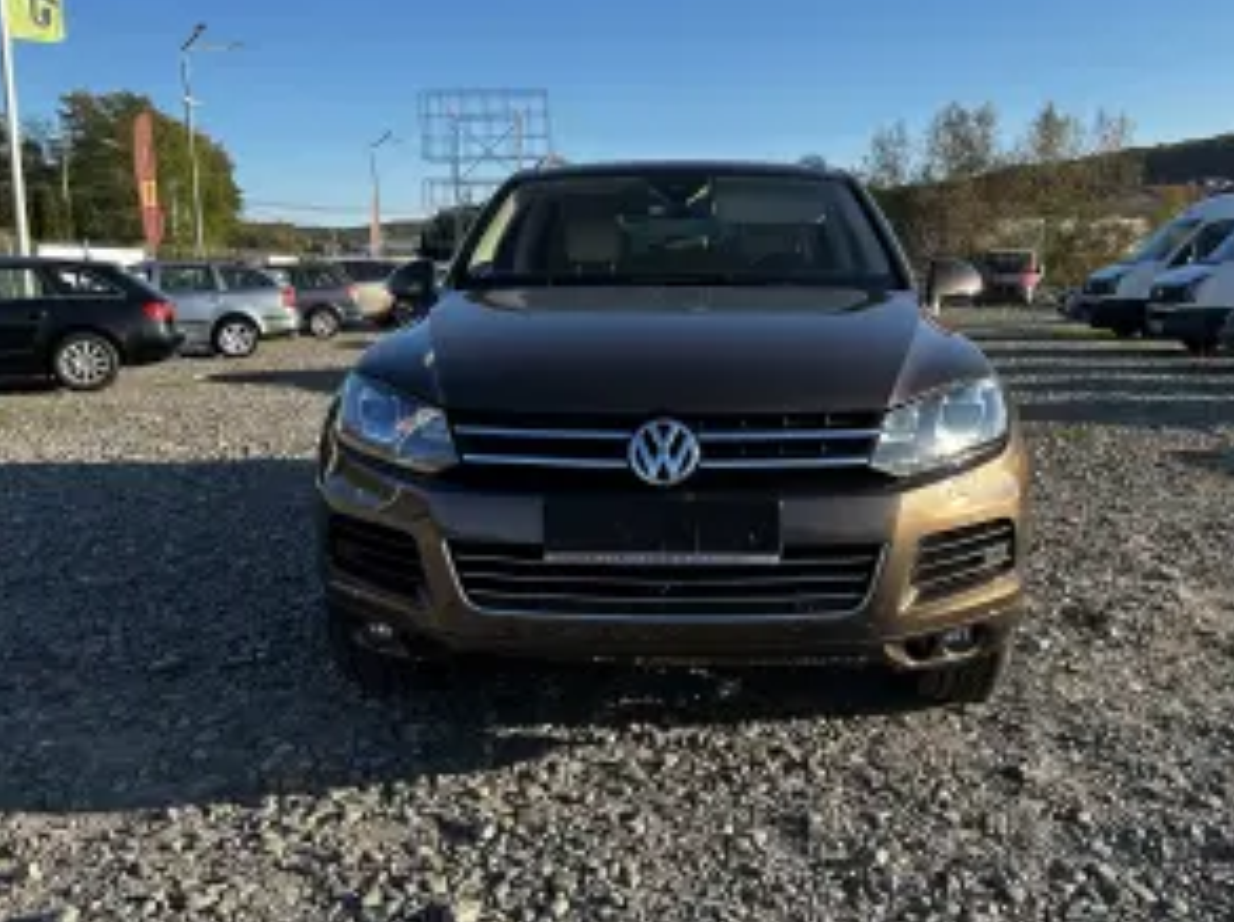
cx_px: 665
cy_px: 484
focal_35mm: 32
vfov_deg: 44.1
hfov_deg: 56.8
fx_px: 1139
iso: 50
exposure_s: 1/1377
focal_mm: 5.7
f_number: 1.5
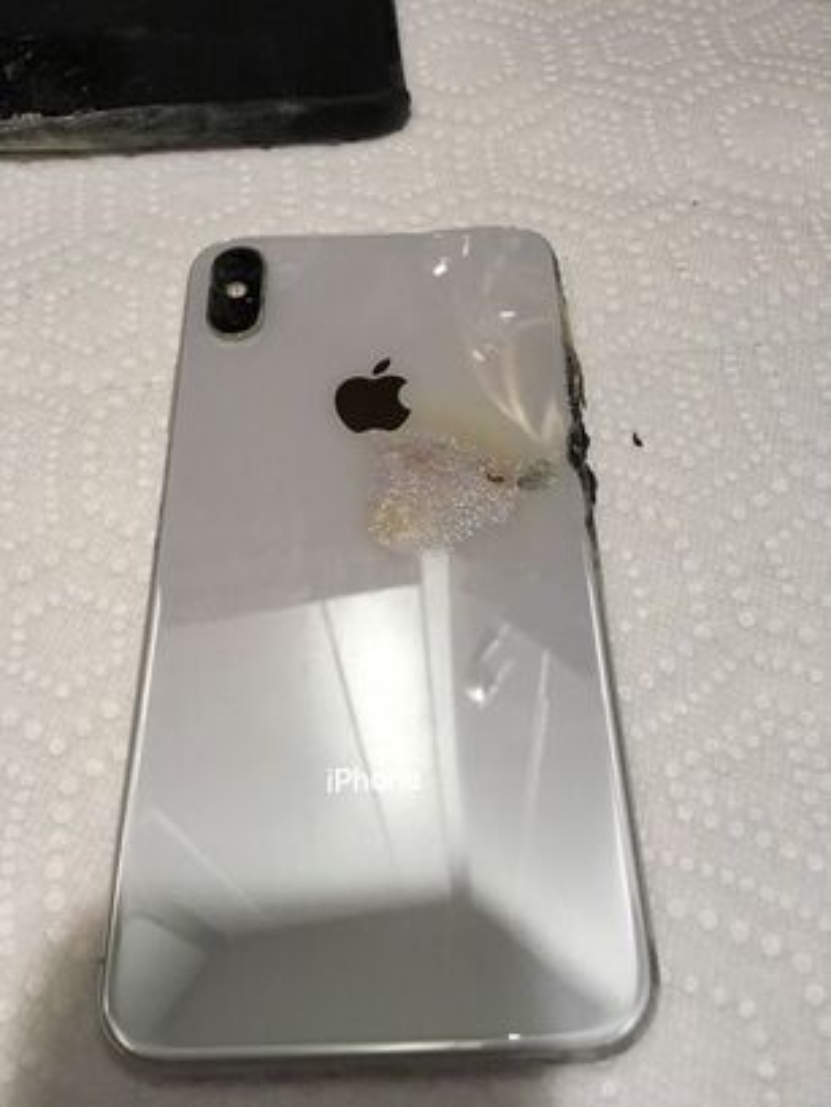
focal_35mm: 29
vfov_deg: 61.6
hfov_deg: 48.3
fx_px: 928
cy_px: 554
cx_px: 416
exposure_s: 1/30
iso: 125
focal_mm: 4.15
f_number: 2.2
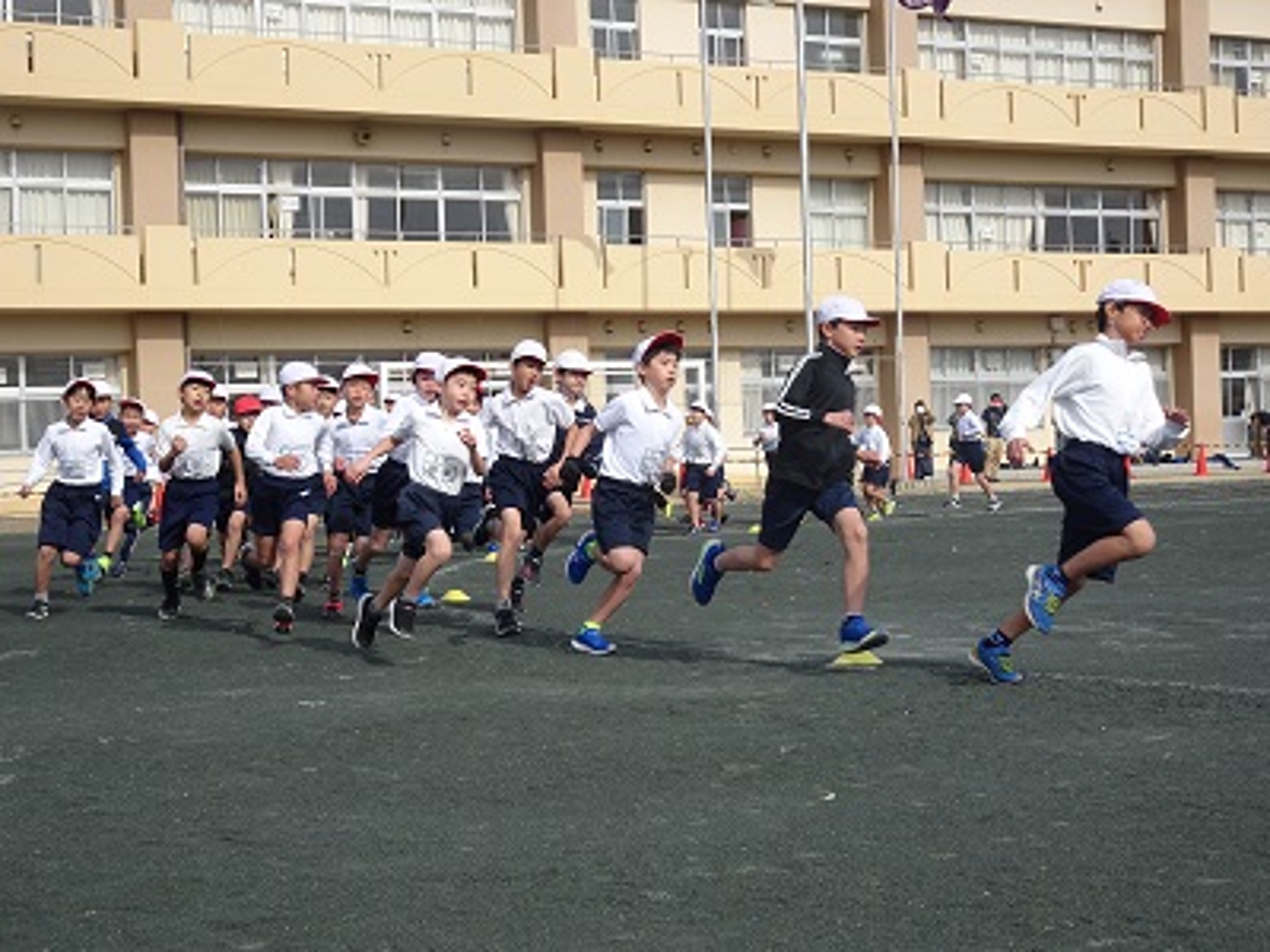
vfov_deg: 26.1
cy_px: 476
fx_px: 2055
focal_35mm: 56
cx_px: 635
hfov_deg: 34.3
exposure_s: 1/640
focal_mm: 9.52
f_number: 4.5
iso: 80
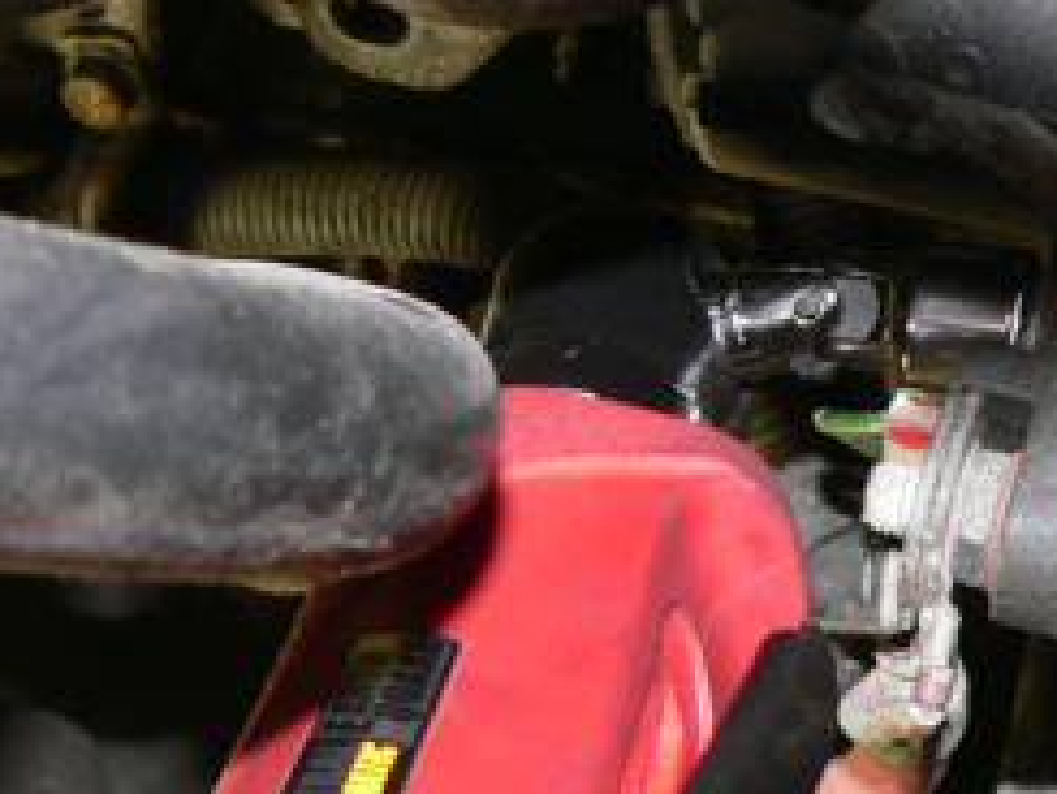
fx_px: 2872
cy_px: 311
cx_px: 651
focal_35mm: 94
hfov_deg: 20.8
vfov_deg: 15.7
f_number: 2.8
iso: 100
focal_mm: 6
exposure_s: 1/60
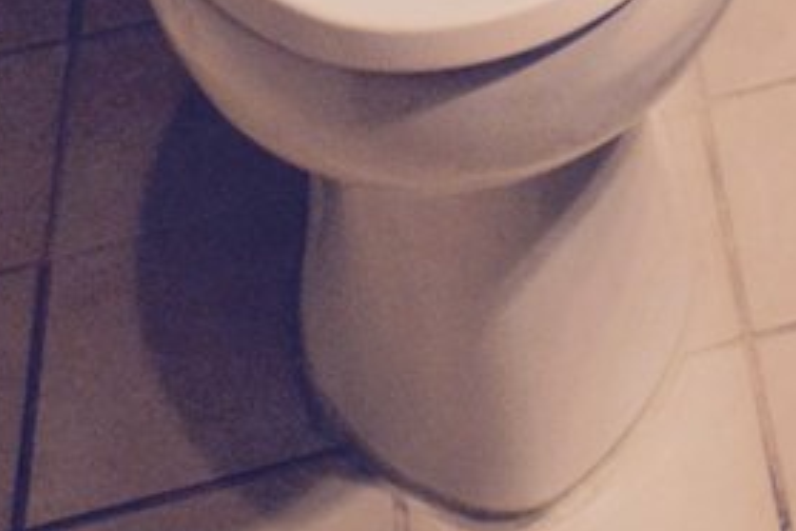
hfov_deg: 16.5
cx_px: 1281
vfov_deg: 9.0
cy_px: -1263
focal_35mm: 110
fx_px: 2432
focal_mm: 10
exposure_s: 1/60
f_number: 3.5
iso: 560
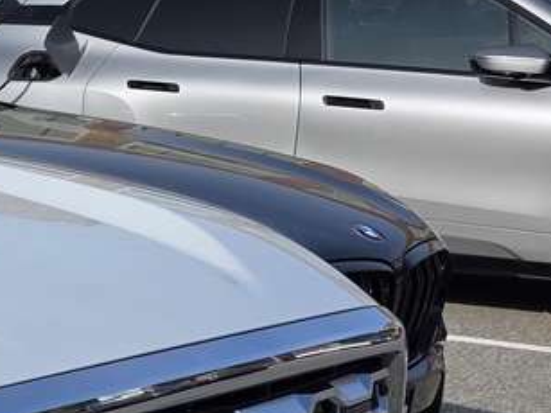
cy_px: 514
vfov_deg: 12.0
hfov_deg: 12.4
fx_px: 1909
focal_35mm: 120
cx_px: -829
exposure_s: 1/6355
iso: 80
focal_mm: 6.3
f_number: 1.7
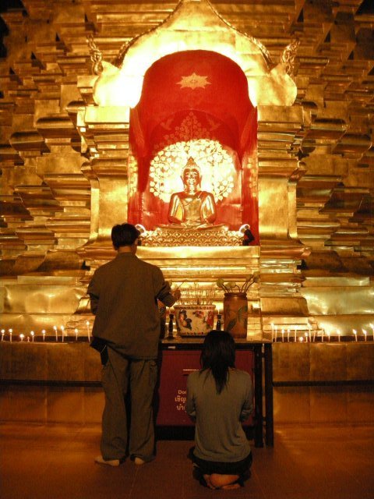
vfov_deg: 51.4
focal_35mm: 36
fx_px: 519
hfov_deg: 39.7
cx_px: 187
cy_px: 250
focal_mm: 7.5
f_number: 2.7
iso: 800
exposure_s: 1/80.5
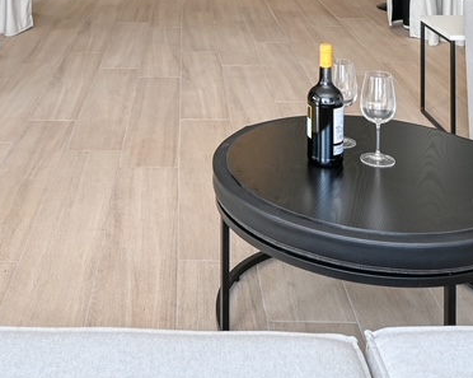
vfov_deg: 24.1
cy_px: -144
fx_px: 741
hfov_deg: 35.1
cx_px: 170
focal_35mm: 53
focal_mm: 14
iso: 180
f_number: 5.6
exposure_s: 1/125
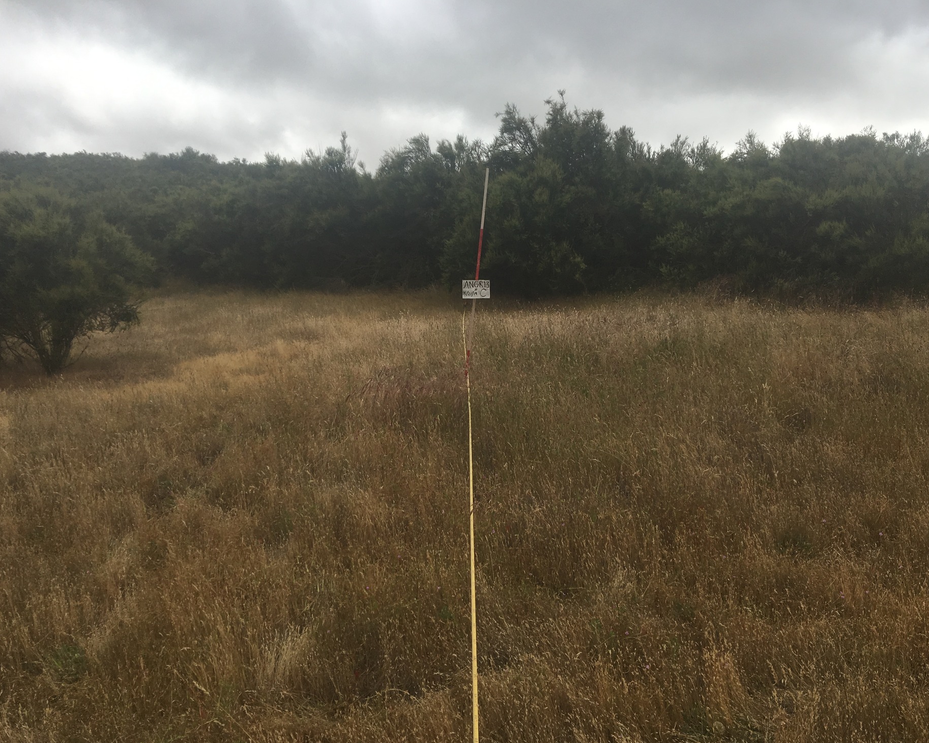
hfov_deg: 57.2
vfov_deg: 47.1
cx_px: 468
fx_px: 852
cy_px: 379
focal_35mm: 31
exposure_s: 1/1672
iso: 25
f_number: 2.2
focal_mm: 4.15
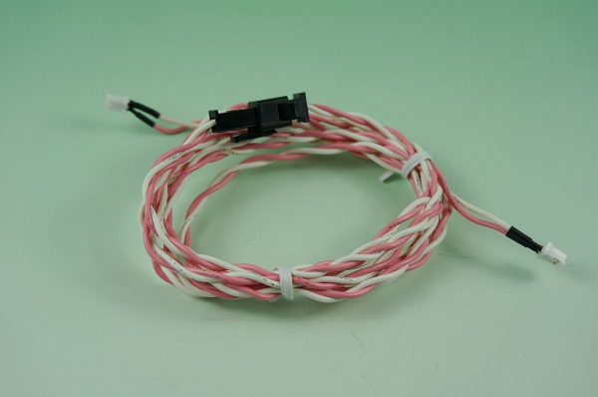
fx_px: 746
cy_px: 198
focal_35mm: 45
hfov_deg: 43.7
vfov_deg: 29.8
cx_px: 299
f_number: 7.1
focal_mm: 30
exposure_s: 1/100
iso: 100
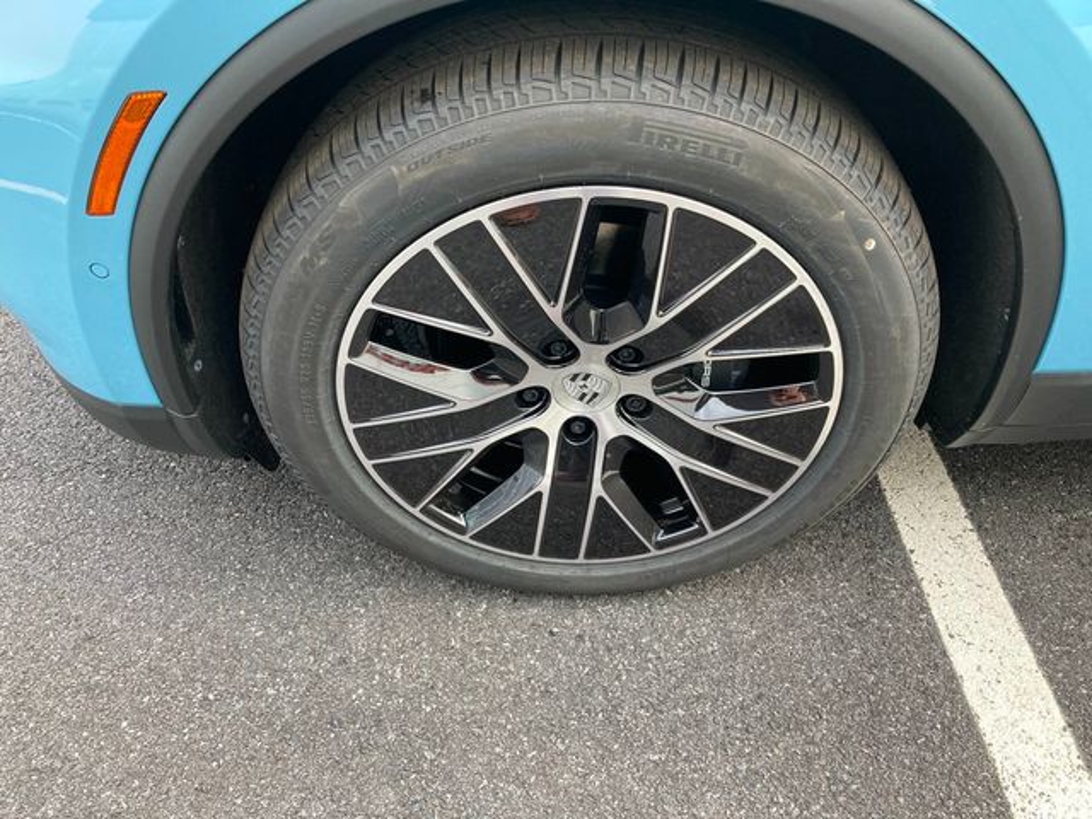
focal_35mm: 28
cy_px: 410
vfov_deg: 49.7
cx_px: 546
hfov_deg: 63.4
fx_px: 883
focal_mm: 3.99
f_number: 1.8
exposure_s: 1/121
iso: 40
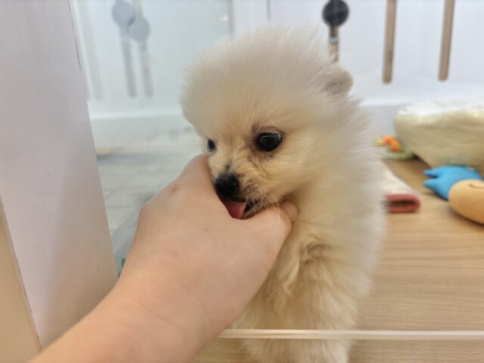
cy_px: 182
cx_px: 242
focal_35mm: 26
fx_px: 364
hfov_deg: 67.3
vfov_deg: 53.1
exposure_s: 1/100
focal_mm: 5.96
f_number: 1.6
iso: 50
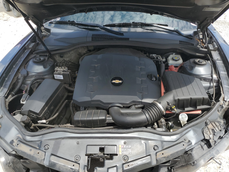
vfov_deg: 53.1
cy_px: 86
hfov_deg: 67.3
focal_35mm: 26
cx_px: 114
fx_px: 172
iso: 50
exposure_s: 1/1429
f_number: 1.5
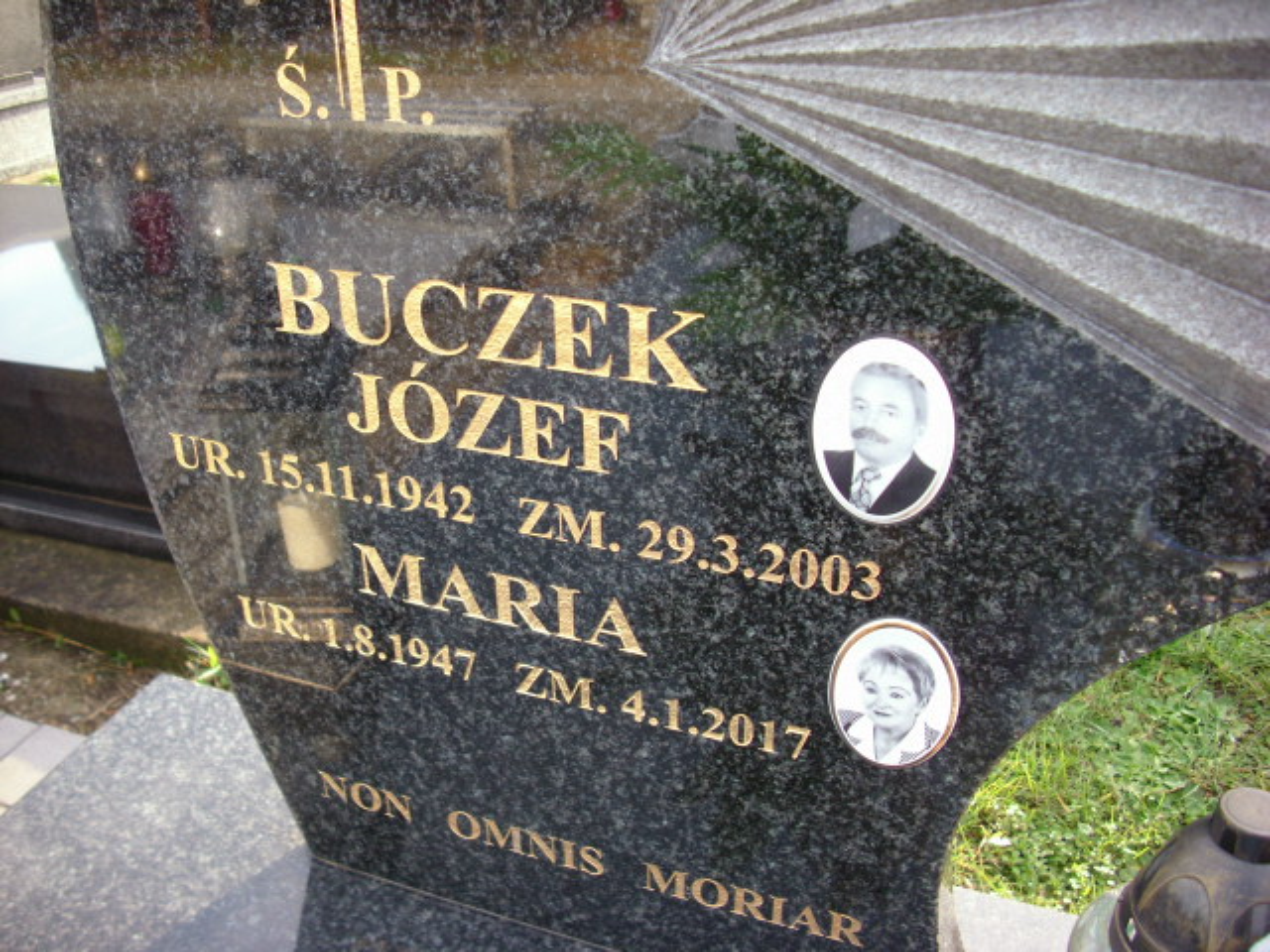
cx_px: 635
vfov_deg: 38.7
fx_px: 1357
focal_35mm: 37
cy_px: 476
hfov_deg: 50.1
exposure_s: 1/76
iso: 50
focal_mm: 6.2
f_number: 2.8
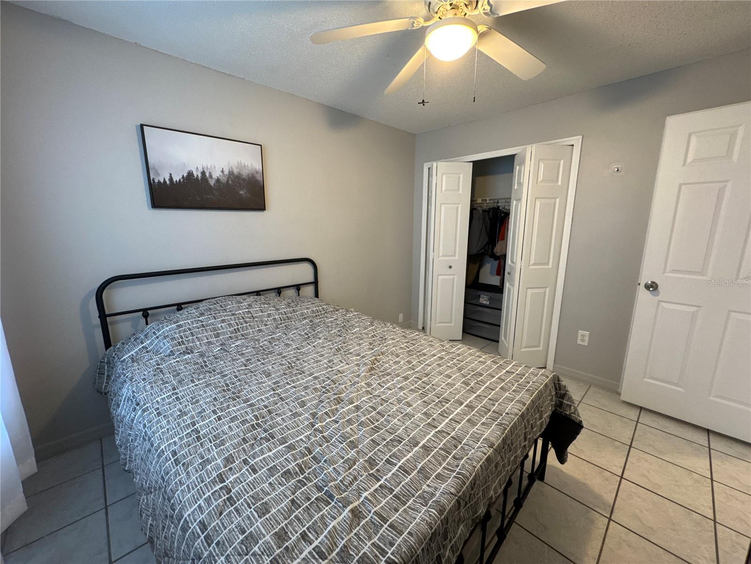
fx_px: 304
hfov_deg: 102.1
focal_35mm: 14
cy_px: 282
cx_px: 376
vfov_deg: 85.7
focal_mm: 2.22
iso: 320
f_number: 2.2
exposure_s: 1/60
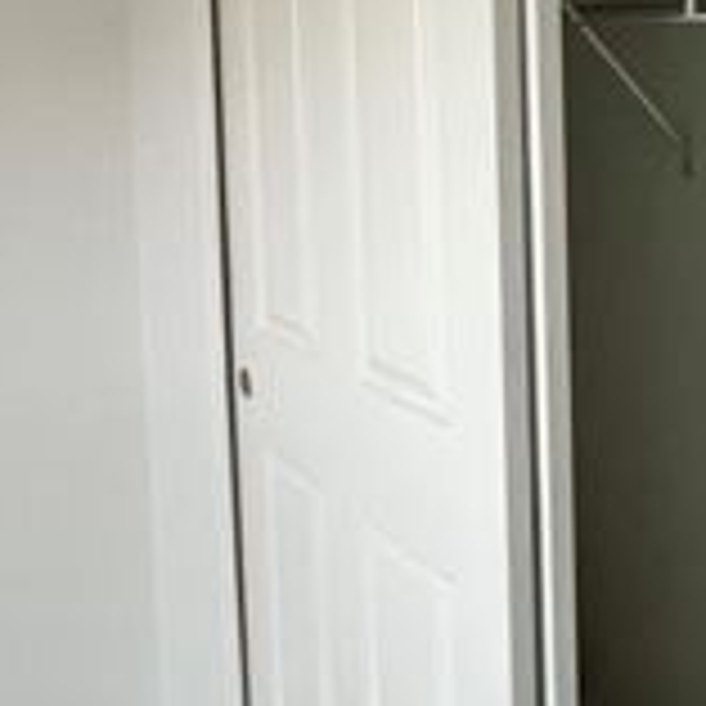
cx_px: 533
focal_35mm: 39
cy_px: 144
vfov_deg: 41.1
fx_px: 900
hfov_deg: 41.5
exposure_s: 1/120
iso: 200
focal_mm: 1.57
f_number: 1.8
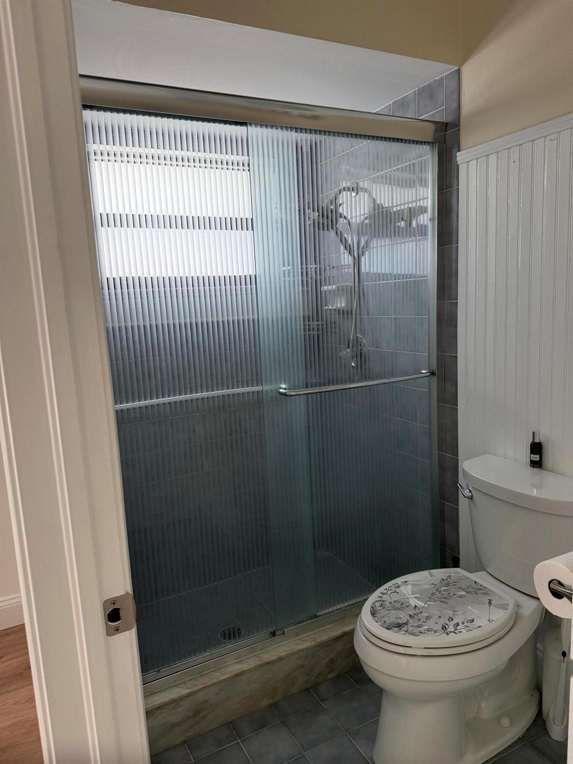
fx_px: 530
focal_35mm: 24
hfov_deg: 56.8
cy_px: 382
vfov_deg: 71.6
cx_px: 286
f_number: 1.78
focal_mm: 6.76
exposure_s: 1/240
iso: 200
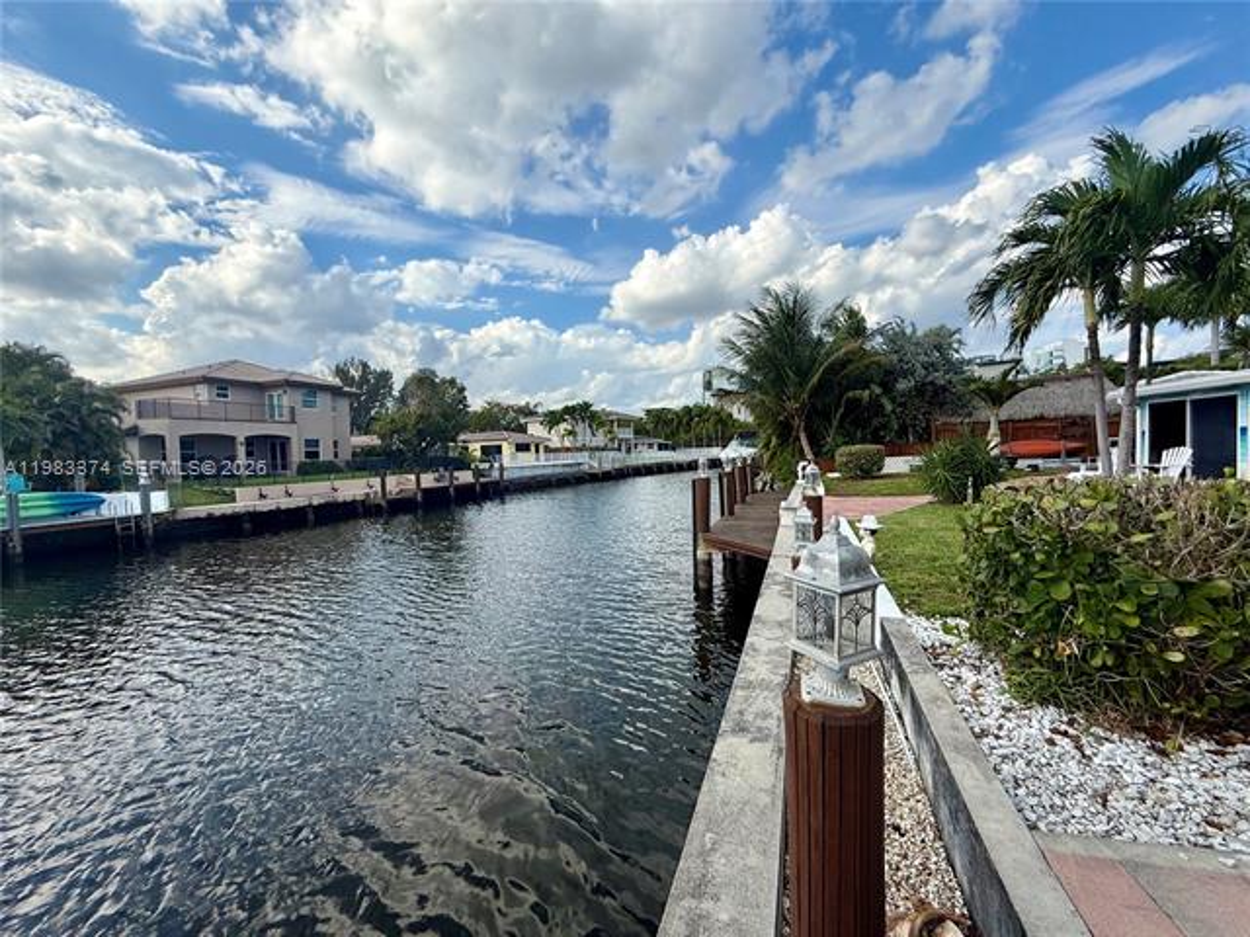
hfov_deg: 102.1
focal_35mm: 14
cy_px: 468
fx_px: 506
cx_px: 625
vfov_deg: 85.7
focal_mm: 2.22
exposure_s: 1/1745
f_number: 2.2
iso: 50
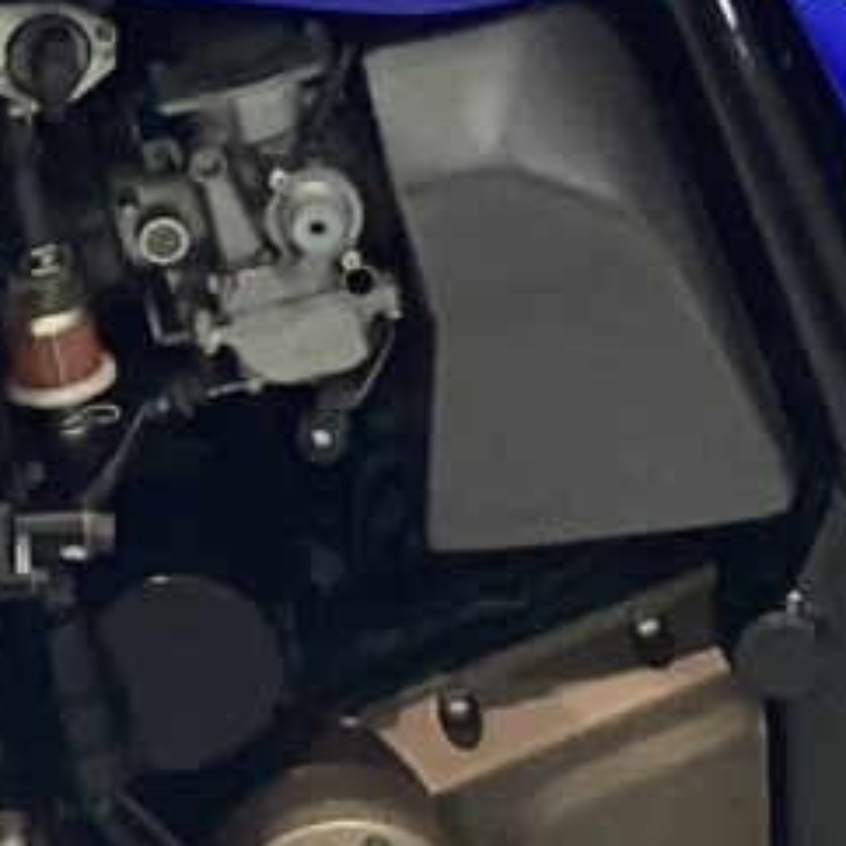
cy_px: -42
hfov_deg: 8.1
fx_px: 6000
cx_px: 423
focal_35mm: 217
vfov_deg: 8.0
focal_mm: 3.3
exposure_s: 1/40
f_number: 2.4
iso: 250
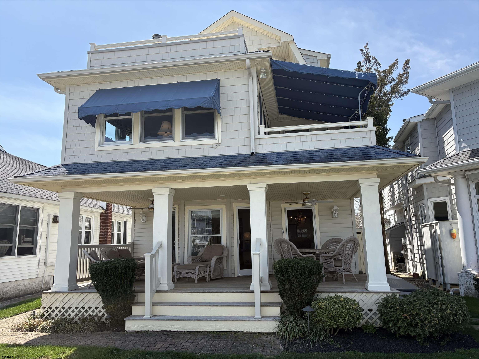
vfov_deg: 53.1
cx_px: 240
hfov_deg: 67.3
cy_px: 180
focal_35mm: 26
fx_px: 360
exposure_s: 1/2208
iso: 50
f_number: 1.6
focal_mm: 5.96
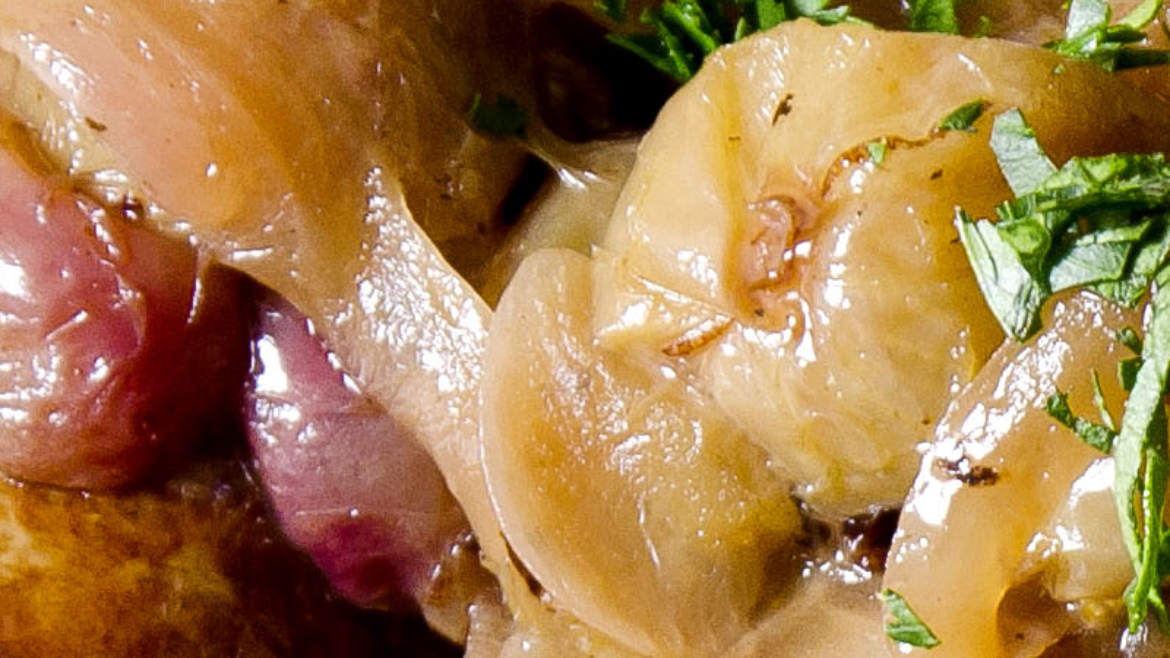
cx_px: 1113
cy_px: 1086
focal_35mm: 724
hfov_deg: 3.0
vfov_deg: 1.7
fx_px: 22468
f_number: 5.3
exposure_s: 1/50
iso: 200
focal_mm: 75
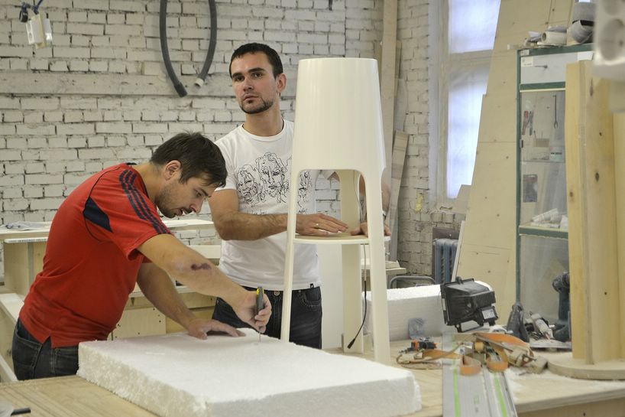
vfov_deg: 20.6
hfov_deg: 30.5
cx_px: 312
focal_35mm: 66
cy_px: 208
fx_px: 1146
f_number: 5.3
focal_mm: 44
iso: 400
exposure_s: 1/50
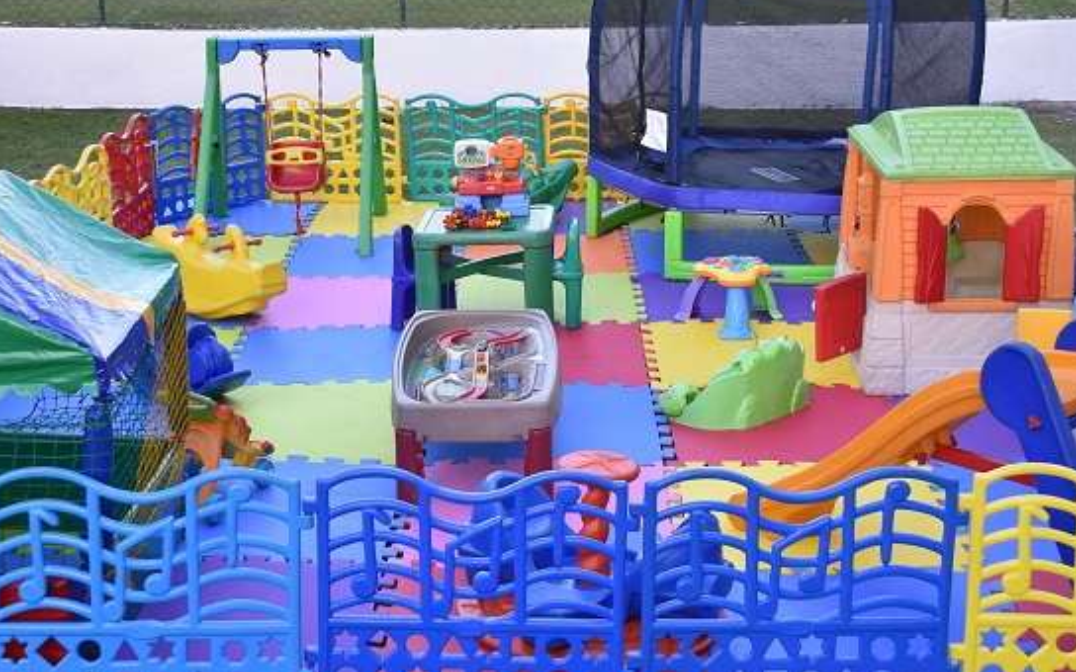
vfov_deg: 22.0
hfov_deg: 34.5
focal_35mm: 59
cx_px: 532
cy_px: 342
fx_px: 1730
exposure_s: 1/125
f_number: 5.6
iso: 400
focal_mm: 28
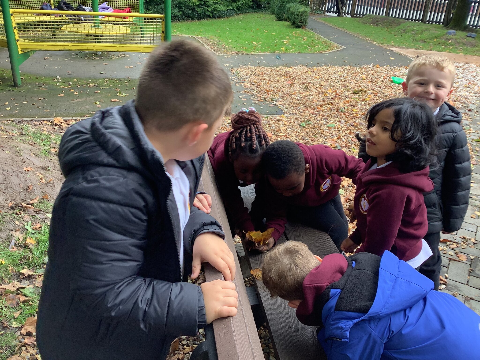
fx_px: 430
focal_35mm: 31
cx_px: 240
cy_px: 180
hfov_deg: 58.4
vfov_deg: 45.4
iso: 50
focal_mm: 3.3
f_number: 2.4
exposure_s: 1/100
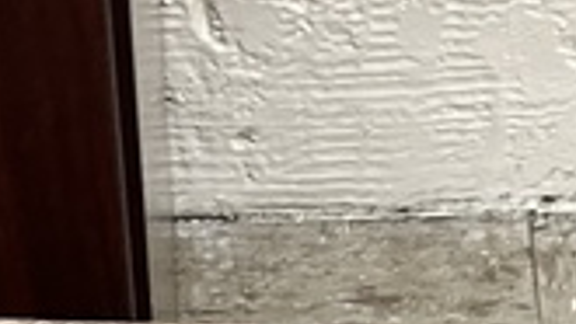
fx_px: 2093
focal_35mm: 137
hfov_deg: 15.7
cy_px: 1191
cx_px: 300
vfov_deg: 7.1
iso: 250
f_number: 1.6
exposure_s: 1/60
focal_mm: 5.1
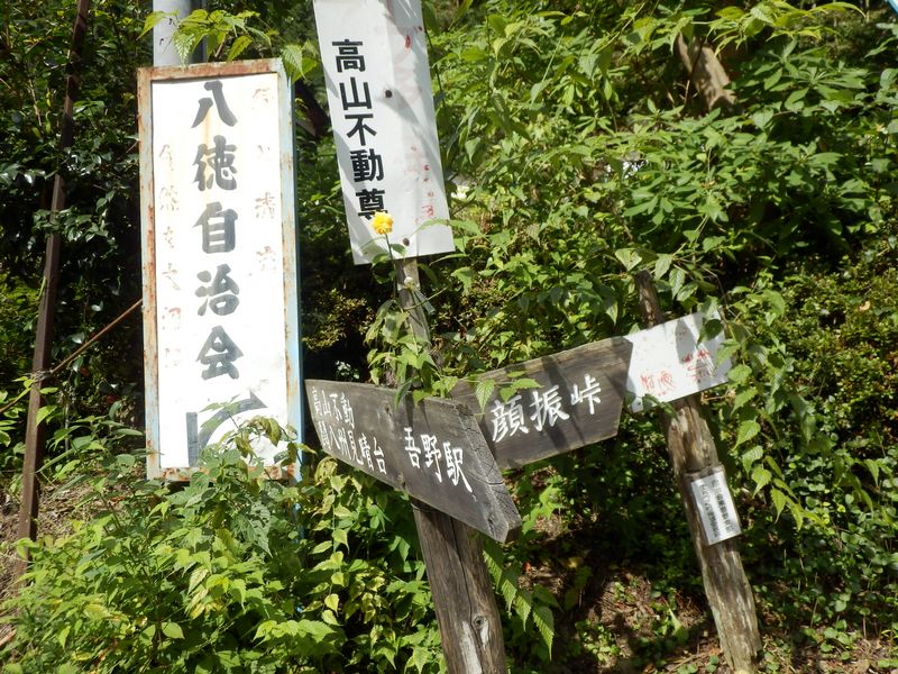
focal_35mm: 33
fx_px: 856
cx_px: 449
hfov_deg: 55.4
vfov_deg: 42.9
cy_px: 337
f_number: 3.7
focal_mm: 5.9
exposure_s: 1/640
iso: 80
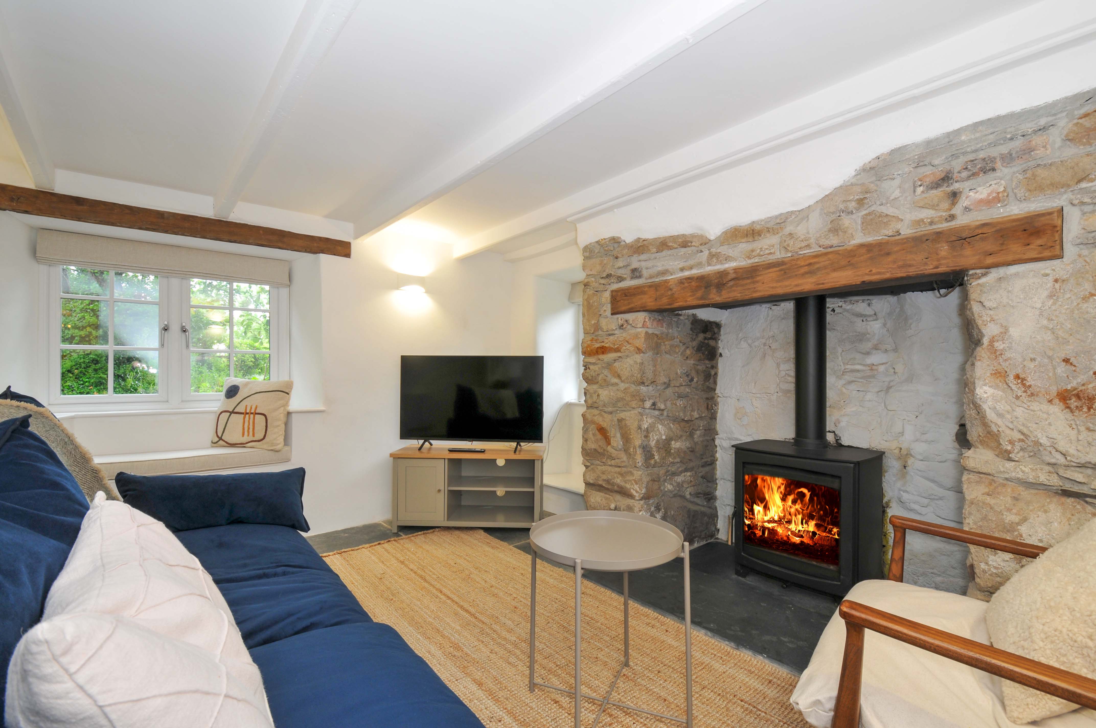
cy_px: 364
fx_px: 456
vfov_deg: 77.2
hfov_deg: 100.5
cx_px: 548
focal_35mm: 15
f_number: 7.1
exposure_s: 1/4
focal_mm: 10
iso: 200
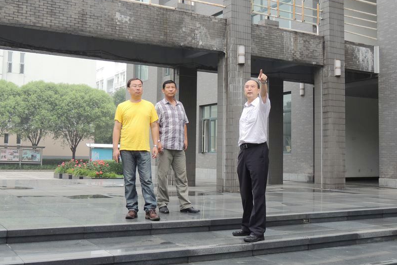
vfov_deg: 31.9
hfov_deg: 46.4
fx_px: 463
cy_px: 137
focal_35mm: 42
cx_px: 200
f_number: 3.3
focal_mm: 7.1
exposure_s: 1/80
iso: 100
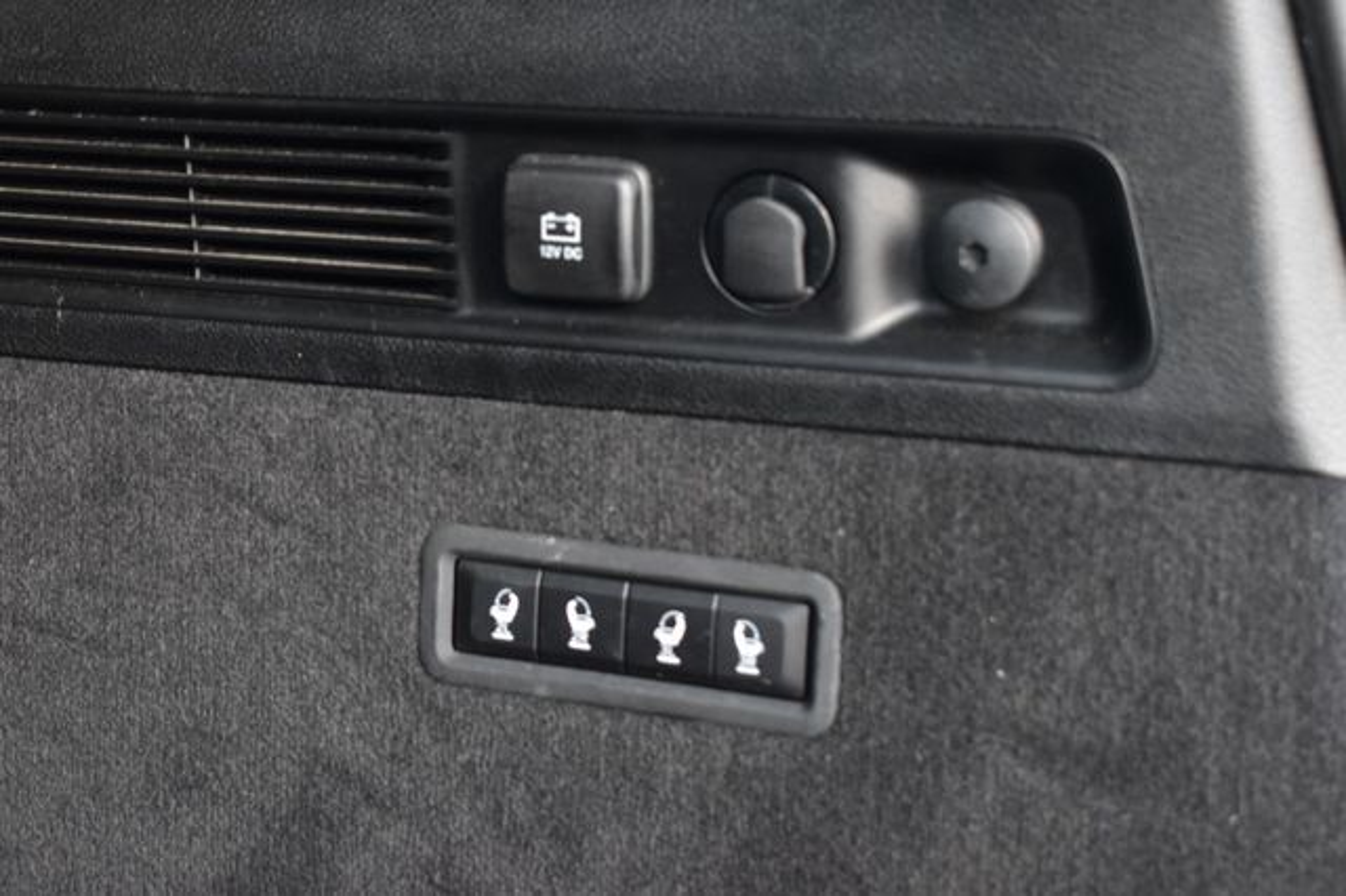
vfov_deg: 19.7
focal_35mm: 69
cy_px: 448
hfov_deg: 29.3
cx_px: 673
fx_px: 2578
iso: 1400
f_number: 6.3
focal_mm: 46
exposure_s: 1/15
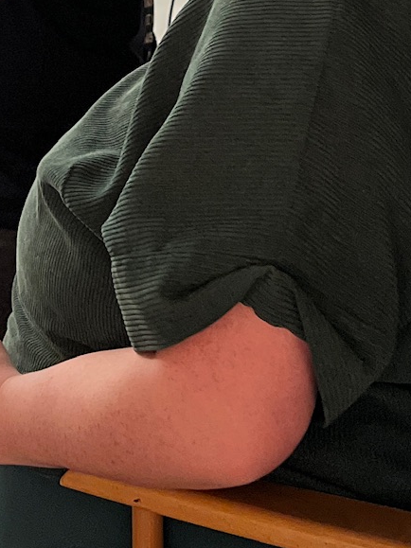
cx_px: 97
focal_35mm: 92
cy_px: -178
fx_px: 1457
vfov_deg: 19.5
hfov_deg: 16.0
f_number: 1.5
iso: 500
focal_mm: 5.7
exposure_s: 1/40
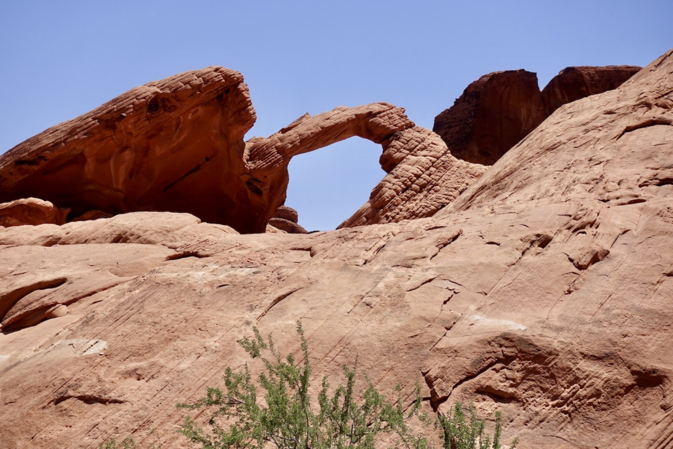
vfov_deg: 19.5
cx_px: 336
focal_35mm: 70
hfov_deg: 28.8
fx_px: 1309
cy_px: 224
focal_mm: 25.7
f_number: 5.6
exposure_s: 1/125
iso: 125
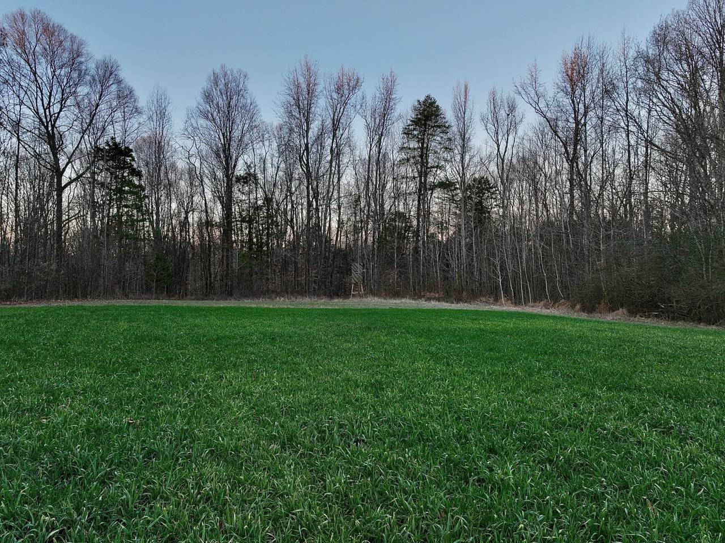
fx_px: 502
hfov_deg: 71.6
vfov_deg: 56.8
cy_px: 272
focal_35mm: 24
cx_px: 362
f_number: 2.8
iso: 220
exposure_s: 1/120
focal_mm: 12.29
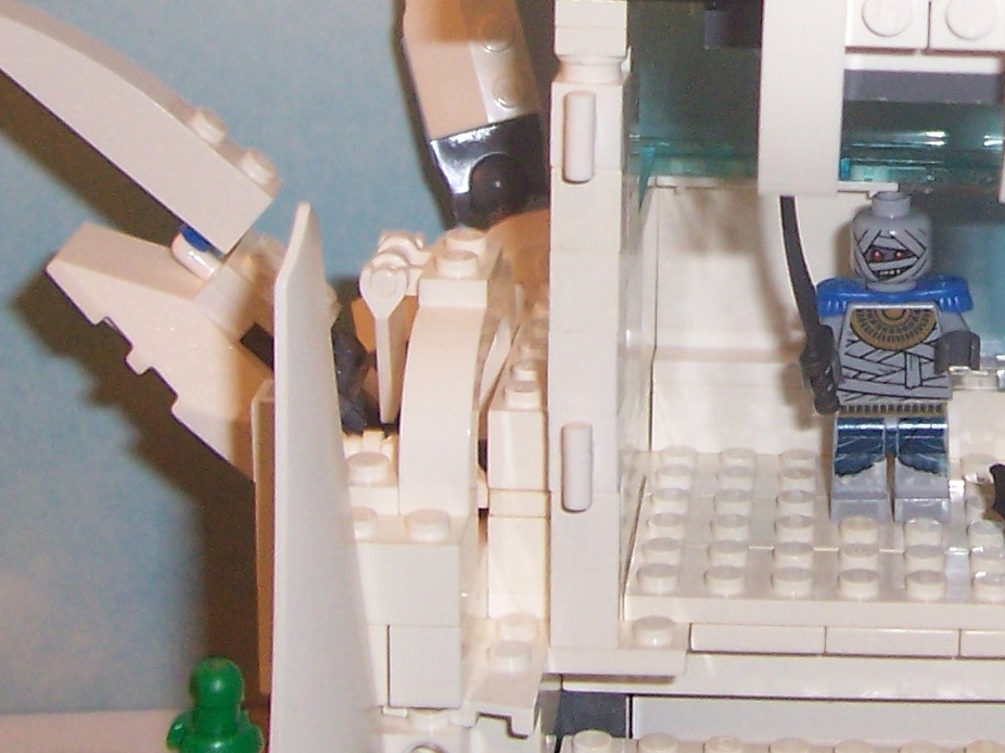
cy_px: -157
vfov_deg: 15.2
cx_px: 1013
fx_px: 2728
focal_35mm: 94
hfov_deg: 20.2
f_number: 2.7
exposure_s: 1/60
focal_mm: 5.6
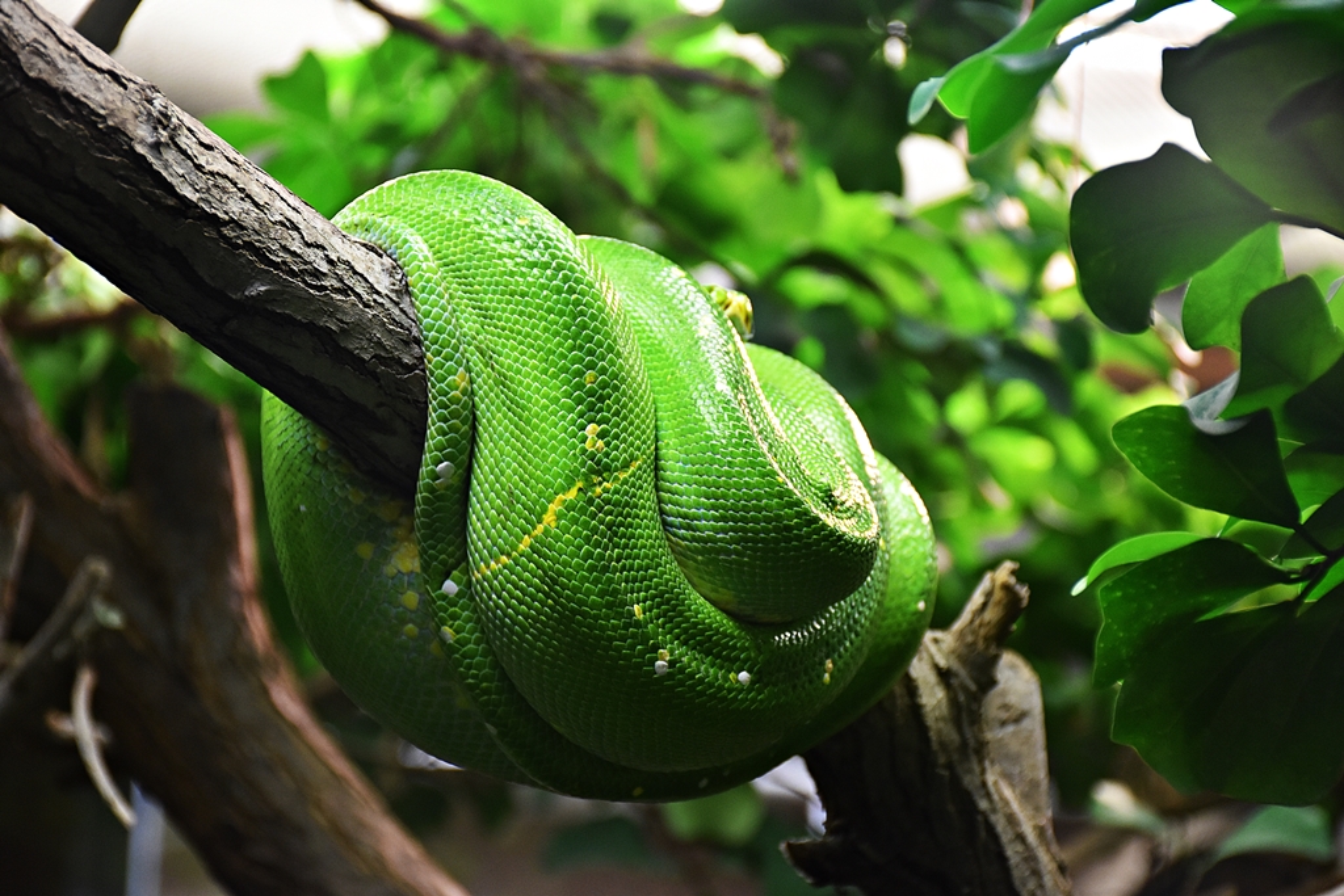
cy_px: 448
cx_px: 672
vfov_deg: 12.2
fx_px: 4200
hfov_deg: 18.2
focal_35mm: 112
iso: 1400
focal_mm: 75
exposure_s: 1/60
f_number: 5
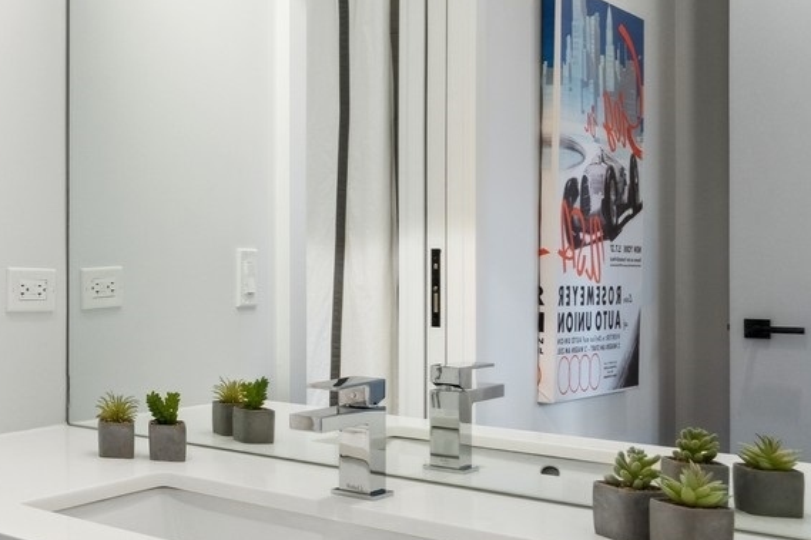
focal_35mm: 45
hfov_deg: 33.7
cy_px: 266
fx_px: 1013
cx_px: -204
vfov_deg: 29.8
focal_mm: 16
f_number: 8
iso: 320
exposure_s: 1/6
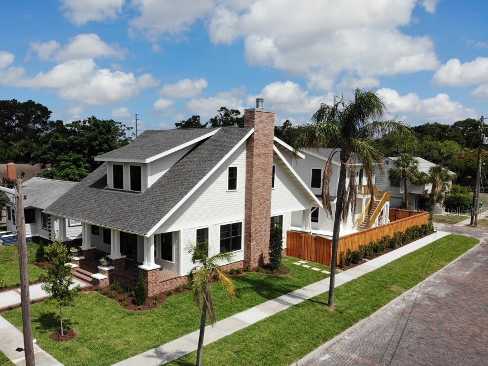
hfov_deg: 63.2
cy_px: 211
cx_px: 209
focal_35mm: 28
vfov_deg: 49.5
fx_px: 395
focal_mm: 4.5
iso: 101
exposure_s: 1/1496
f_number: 2.8
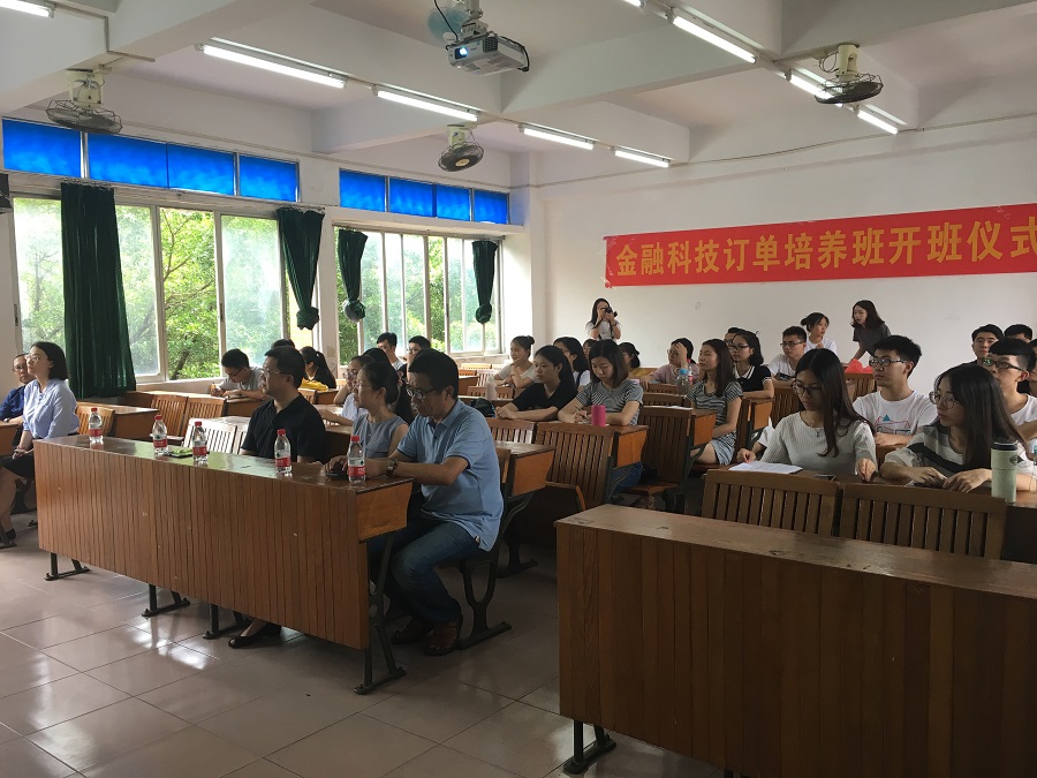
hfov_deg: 61.7
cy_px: 389
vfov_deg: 48.2
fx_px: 869
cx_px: 518
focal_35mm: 29
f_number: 2.2
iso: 25
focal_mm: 4.15
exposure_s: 1/33
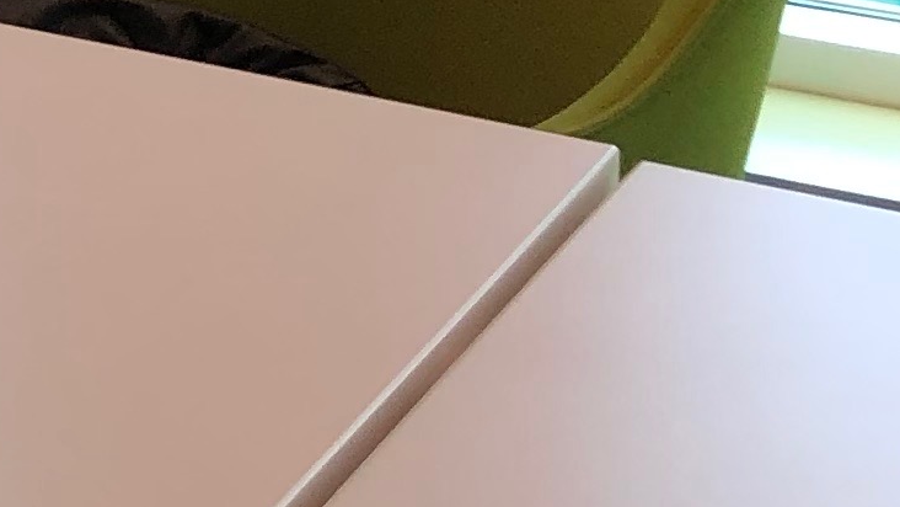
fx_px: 4010
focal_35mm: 168
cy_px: -849
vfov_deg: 6.7
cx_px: -1571
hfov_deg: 10.2
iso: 32
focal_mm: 3.99
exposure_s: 1/100
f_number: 1.8
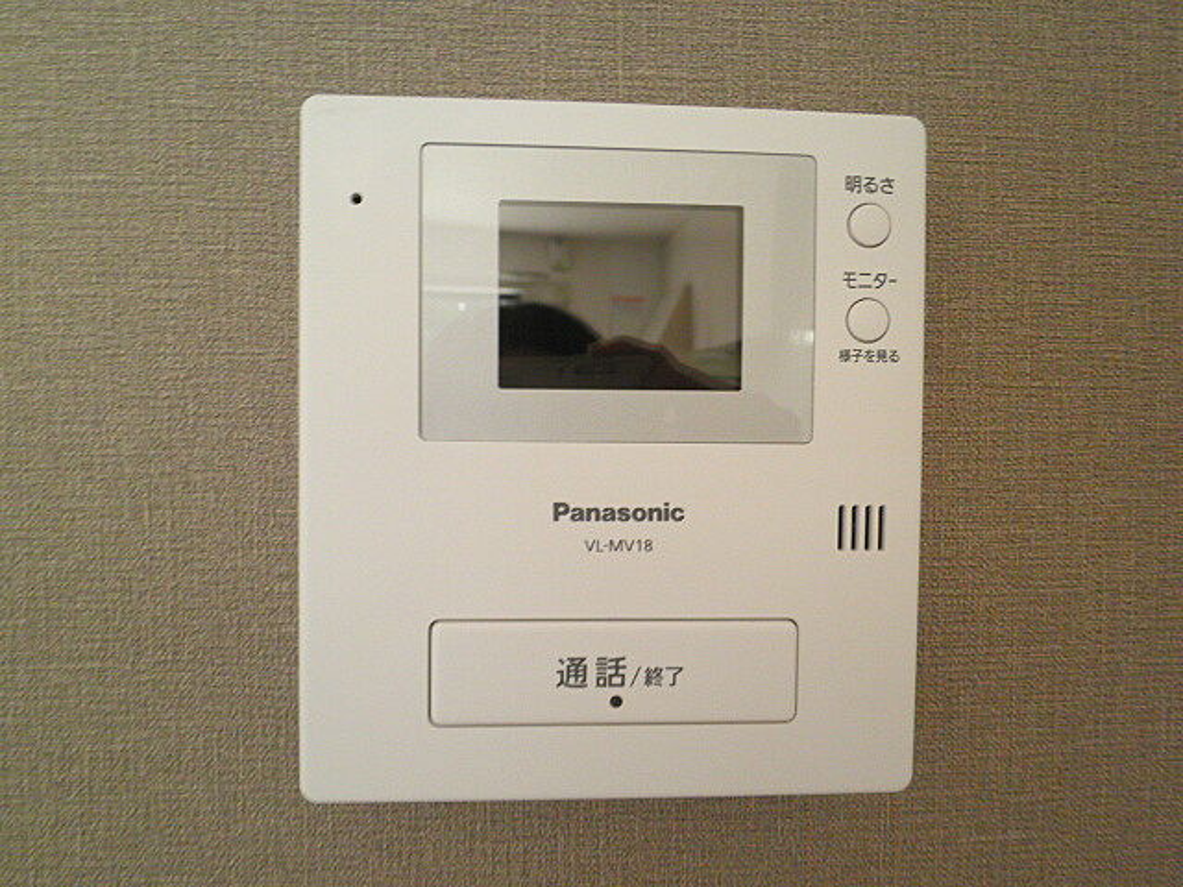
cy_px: 444
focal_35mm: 26
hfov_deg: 67.3
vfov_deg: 53.1
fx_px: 889
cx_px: 592
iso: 160
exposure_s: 1/20
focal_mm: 4.7
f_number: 2.8
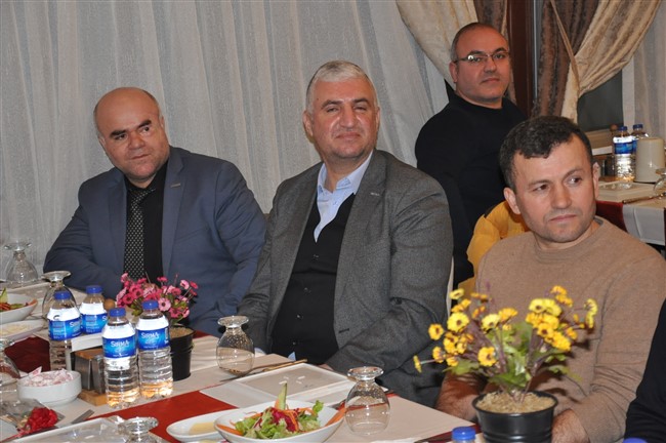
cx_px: 333
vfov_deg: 17.5
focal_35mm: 78
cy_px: 222
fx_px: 1442
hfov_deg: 26.0
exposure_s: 1/60
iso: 1250
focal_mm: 52
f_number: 5
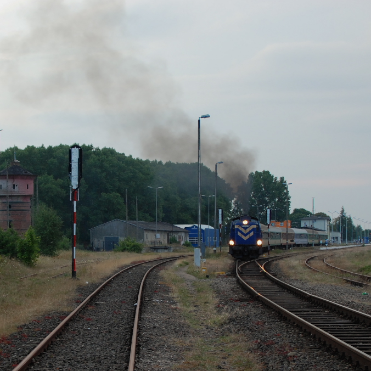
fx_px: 820
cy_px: 186
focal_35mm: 68
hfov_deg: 25.4
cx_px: 136
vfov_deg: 25.5
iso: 500
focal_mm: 35
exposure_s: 1/160
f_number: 3.5
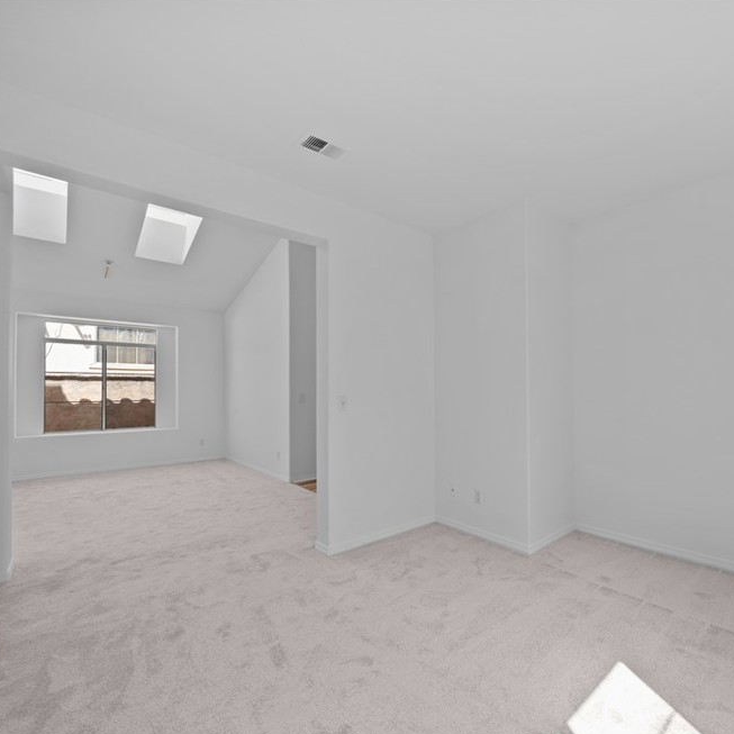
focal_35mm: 16
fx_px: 384
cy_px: 377
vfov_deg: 87.4
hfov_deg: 85.7
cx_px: 460
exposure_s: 1/13
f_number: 9
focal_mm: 12
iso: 320
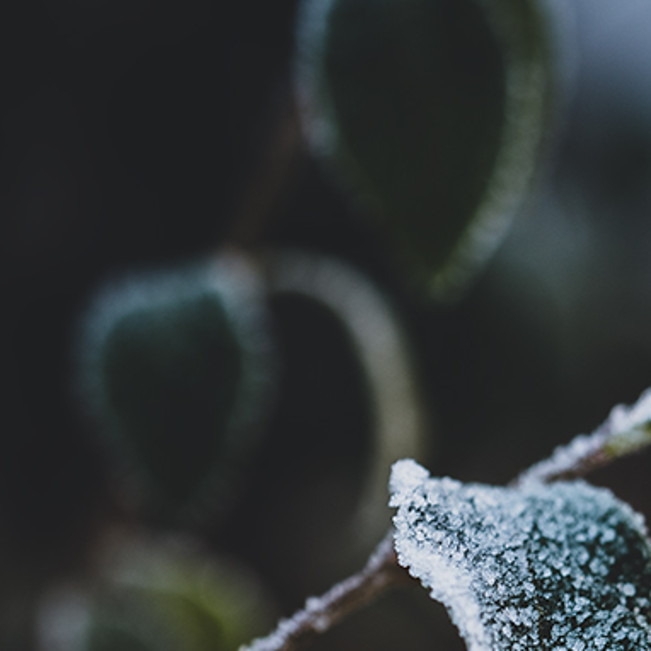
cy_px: 723
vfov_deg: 8.7
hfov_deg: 8.7
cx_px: 463
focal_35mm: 200
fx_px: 4255
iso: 400
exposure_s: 1/160
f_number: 4
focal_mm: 90
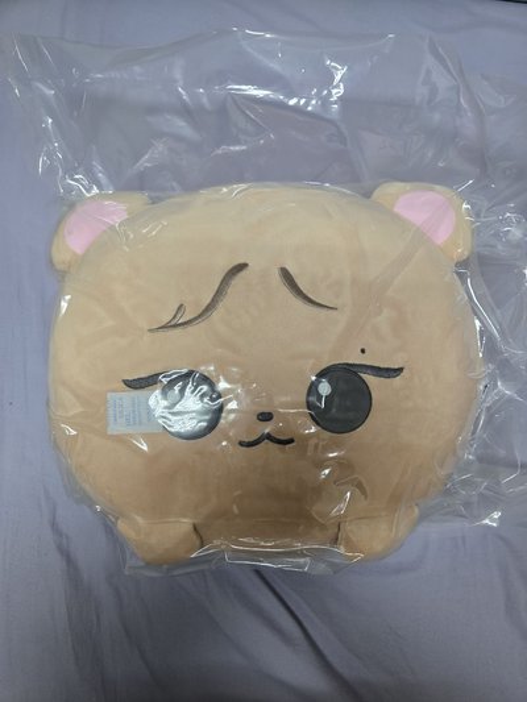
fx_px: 467
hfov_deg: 58.9
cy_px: 351
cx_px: 264
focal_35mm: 23
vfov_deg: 73.9
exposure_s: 1/120
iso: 400
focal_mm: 6.3
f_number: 1.7
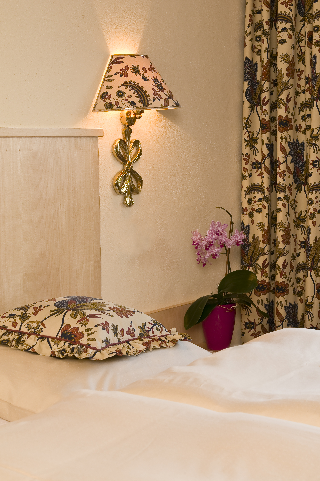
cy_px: 240
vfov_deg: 28.1
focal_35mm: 72
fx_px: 962
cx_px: 160
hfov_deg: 18.9
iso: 200
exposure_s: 1/15
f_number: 8
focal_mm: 48
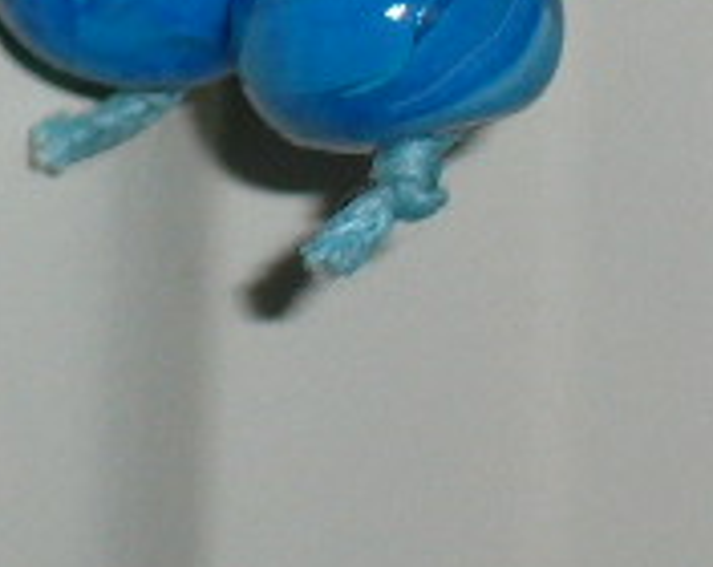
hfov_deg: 4.1
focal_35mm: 466
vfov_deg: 3.3
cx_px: -356
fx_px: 9812
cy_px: -385
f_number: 5
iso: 80
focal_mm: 17.4
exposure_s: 1/30
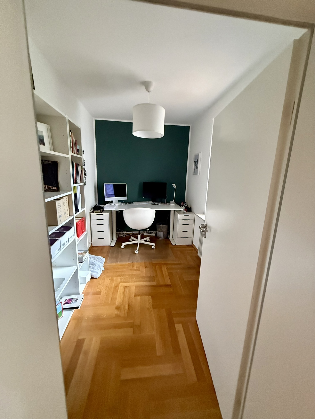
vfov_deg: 102.1
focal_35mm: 14
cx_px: 158
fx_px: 170
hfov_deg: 85.7
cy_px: 210
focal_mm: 2.22
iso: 1000
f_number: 2.2
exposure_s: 1/60
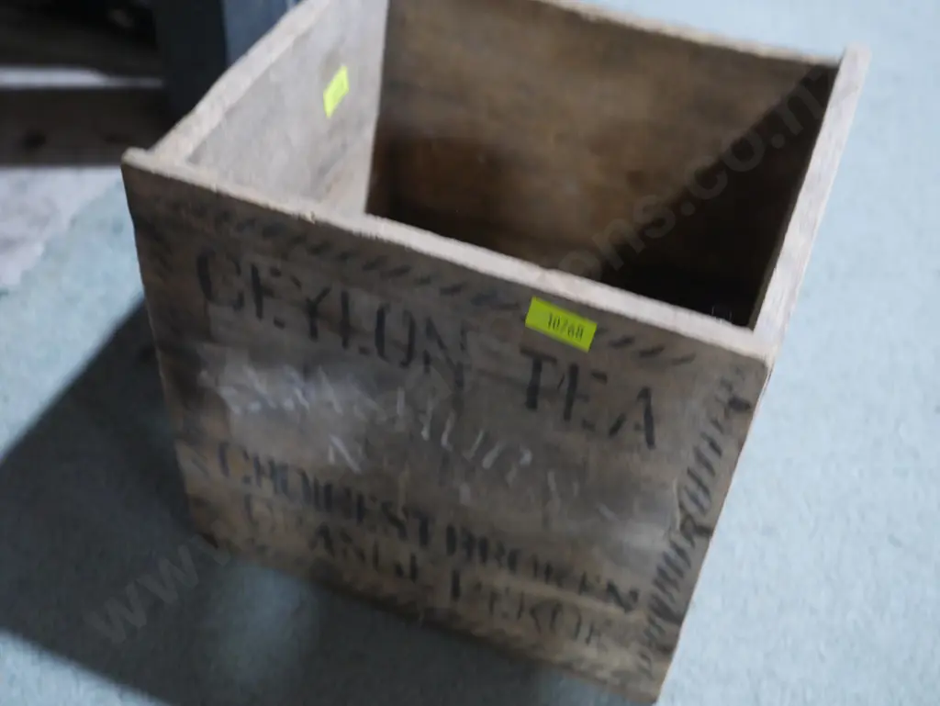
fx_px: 1141
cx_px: 470
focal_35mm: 42
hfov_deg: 44.8
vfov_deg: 34.4
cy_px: 353
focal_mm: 21
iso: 2000
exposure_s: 1/60
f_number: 4.6
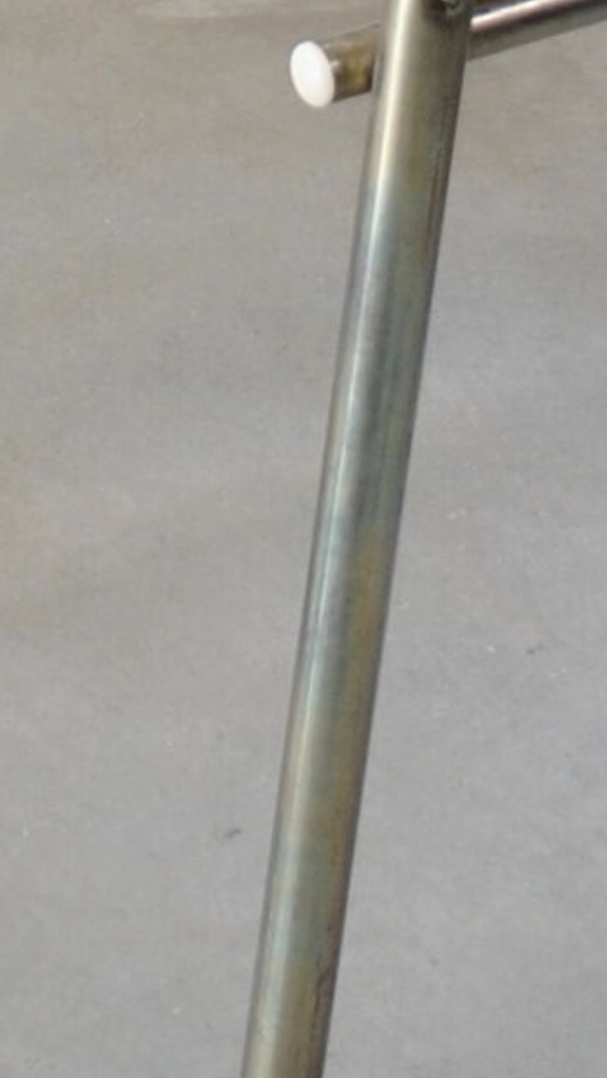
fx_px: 5632
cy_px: -633
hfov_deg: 6.2
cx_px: 272
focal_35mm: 197
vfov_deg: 10.5
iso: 200
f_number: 4.5
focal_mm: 20
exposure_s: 1/80
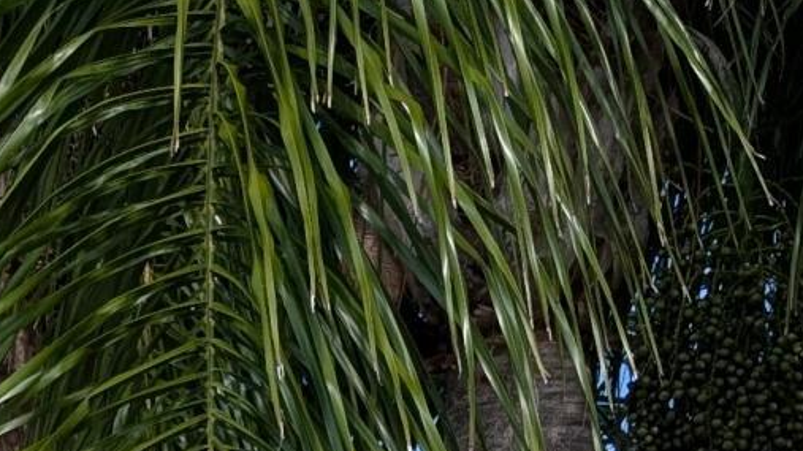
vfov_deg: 6.5
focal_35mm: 155
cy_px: 1730
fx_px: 3300
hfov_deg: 13.6
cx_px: -55
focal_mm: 6.9
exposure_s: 1/1431
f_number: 1.68
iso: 19
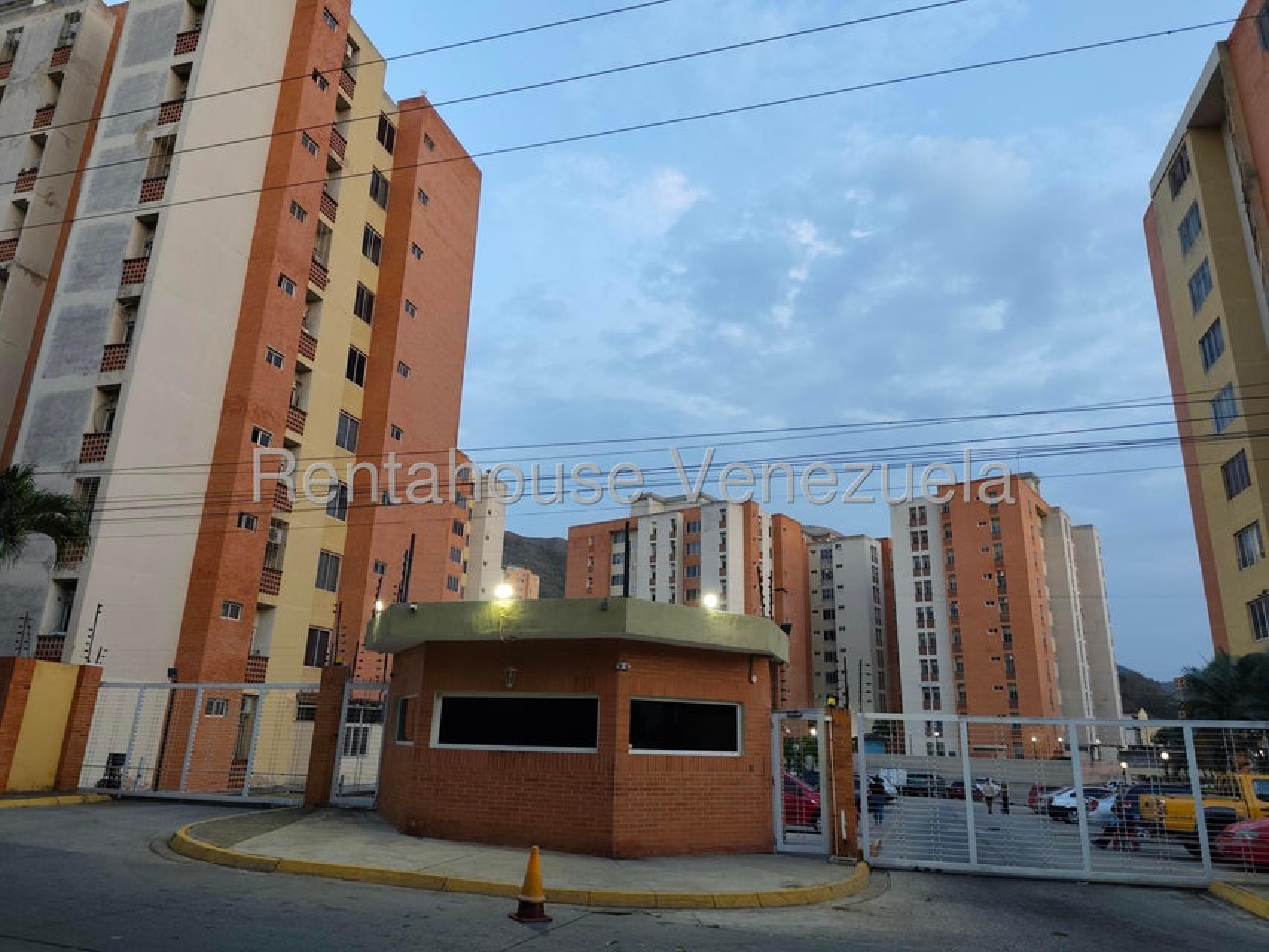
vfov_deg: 58.9
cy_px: 476
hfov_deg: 73.9
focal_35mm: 23
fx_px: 843
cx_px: 634
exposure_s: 1/82.9
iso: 250
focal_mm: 6.19
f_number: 1.65
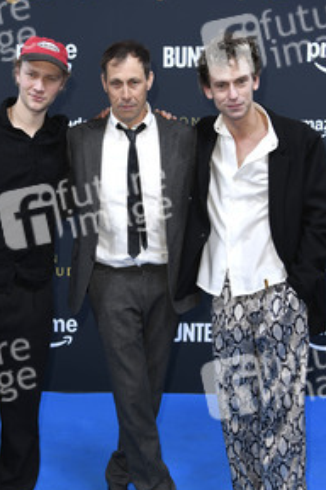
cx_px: 134
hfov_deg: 26.9
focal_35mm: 50
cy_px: 294
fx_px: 679
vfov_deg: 39.4
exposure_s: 1/400
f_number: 4
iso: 400
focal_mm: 36
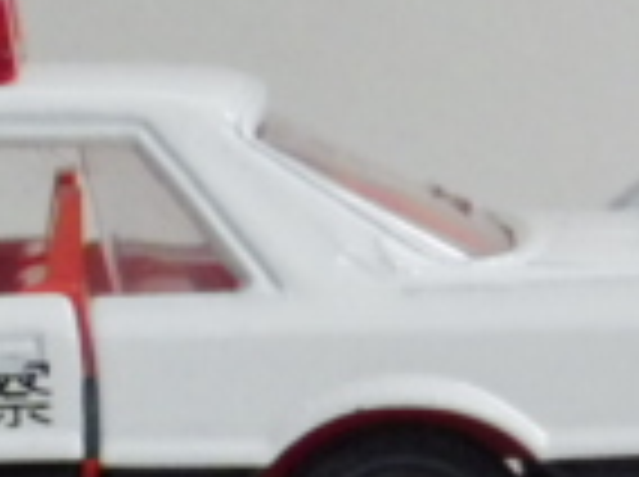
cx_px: -243
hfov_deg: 6.1
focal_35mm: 321
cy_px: 806
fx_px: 5916
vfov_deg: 4.6
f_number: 4.2
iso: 800
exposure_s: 1/50
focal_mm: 12.8
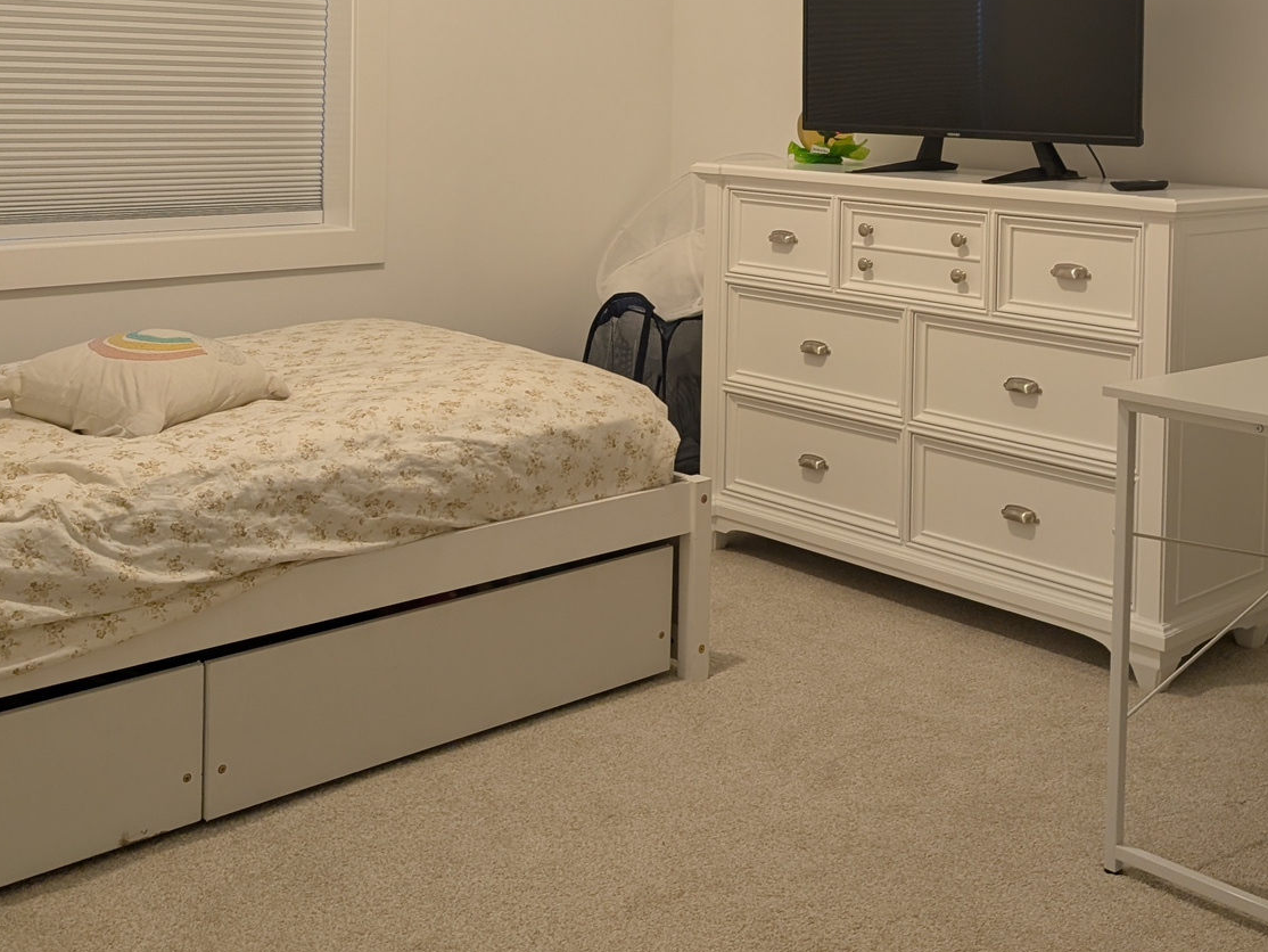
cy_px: 147
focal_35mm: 44
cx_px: 784
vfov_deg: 31.7
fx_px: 1612
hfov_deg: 42.6
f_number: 1.68
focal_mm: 6.9
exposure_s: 1/30
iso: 116
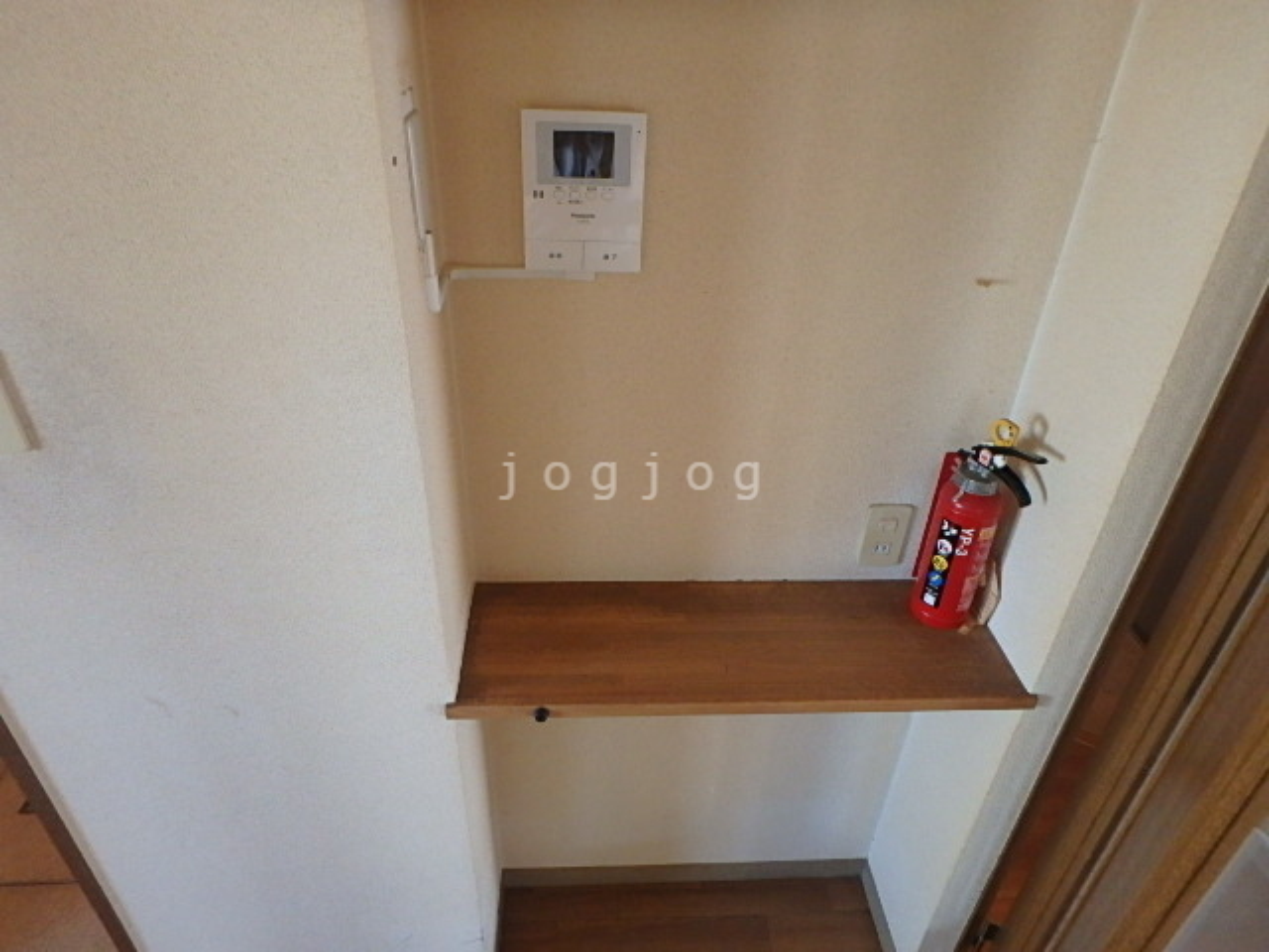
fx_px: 770
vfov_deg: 63.4
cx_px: 634
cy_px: 476
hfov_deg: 79.0
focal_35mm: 21
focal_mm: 3.7
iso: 400
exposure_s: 1/30
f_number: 3.5
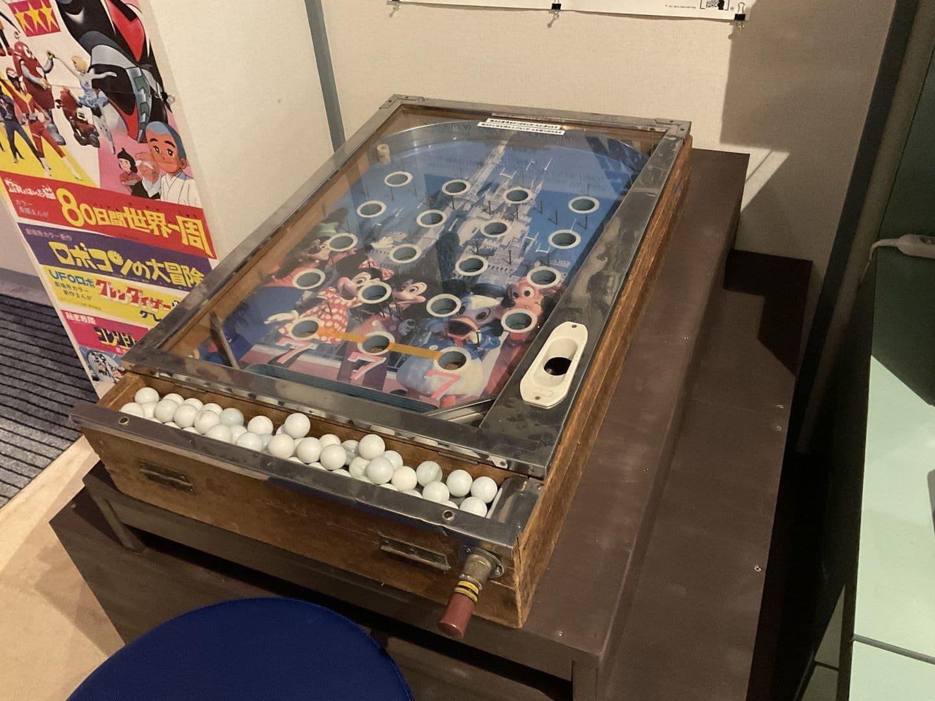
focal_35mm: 29
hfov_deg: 61.7
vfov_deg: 48.2
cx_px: 468
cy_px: 350
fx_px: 783
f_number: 1.8
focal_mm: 3
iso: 500
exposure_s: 1/30
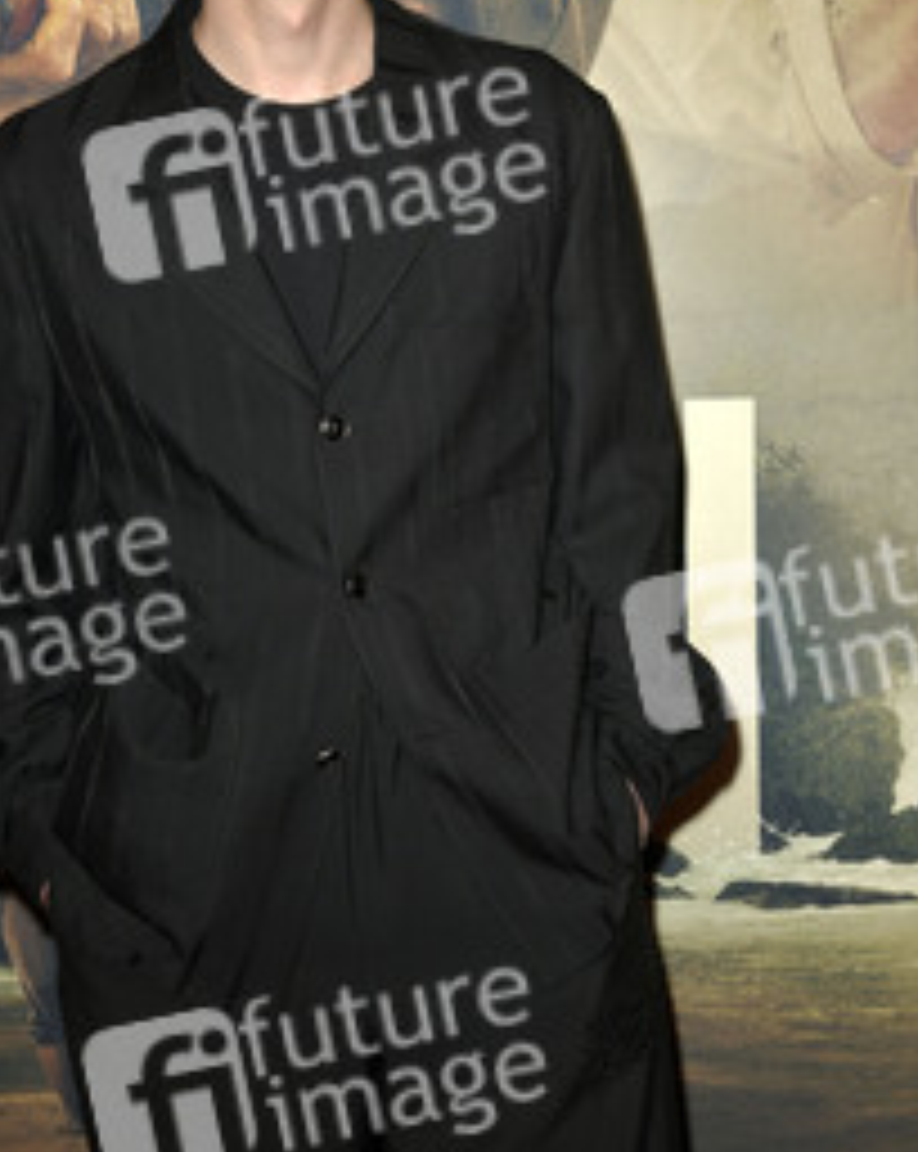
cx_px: 446
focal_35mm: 91
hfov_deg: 16.9
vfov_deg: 21.0
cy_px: 400
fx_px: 3098
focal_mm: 62
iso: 250
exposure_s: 1/250
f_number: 5.6
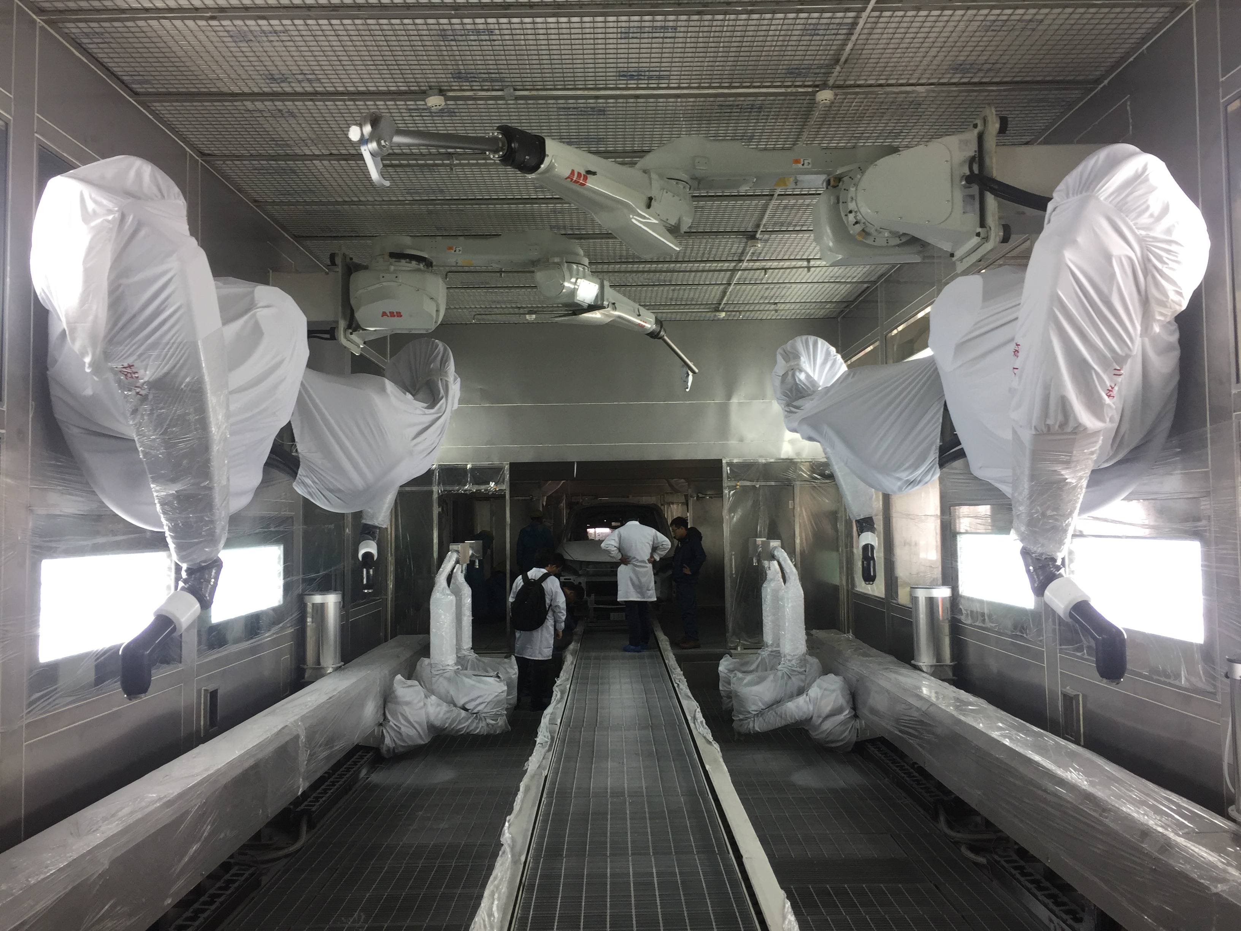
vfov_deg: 48.2
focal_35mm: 29
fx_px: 1040
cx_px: 620
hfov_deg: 61.7
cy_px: 466
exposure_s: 1/50
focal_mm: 4.15
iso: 40
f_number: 2.2
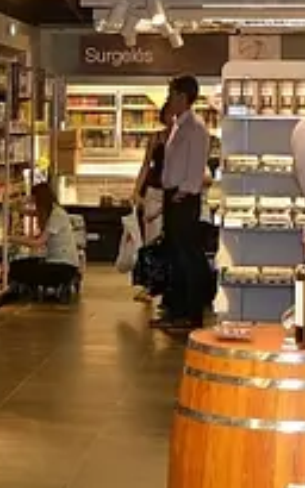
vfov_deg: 16.7
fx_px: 1664
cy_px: 217
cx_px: 7
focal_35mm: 125
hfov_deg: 10.4
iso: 400
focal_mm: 24
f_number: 3.8
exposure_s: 1/60
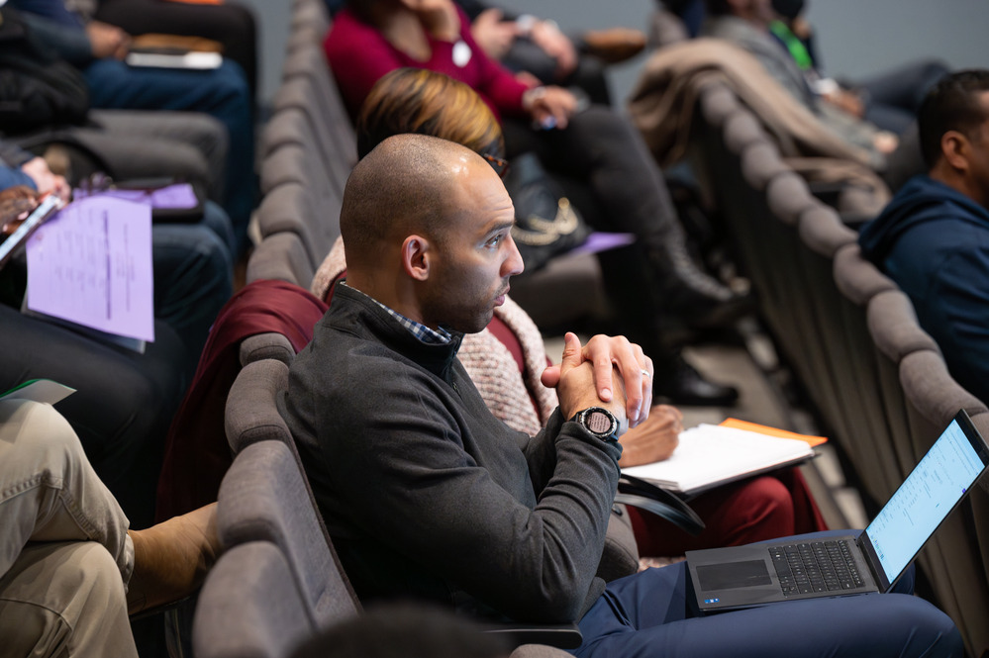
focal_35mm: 160
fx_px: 4393
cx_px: 494
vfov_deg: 8.6
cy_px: 329
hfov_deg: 12.8
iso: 1600
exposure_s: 1/125
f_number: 4.5
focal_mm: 160
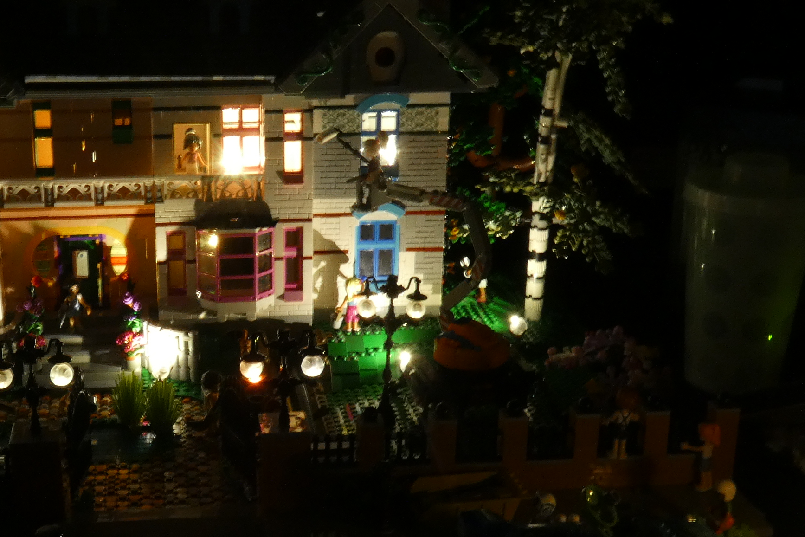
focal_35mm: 58
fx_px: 1297
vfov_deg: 23.3
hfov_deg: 34.0
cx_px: 240
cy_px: 331
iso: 200
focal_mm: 5
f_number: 5
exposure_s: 2
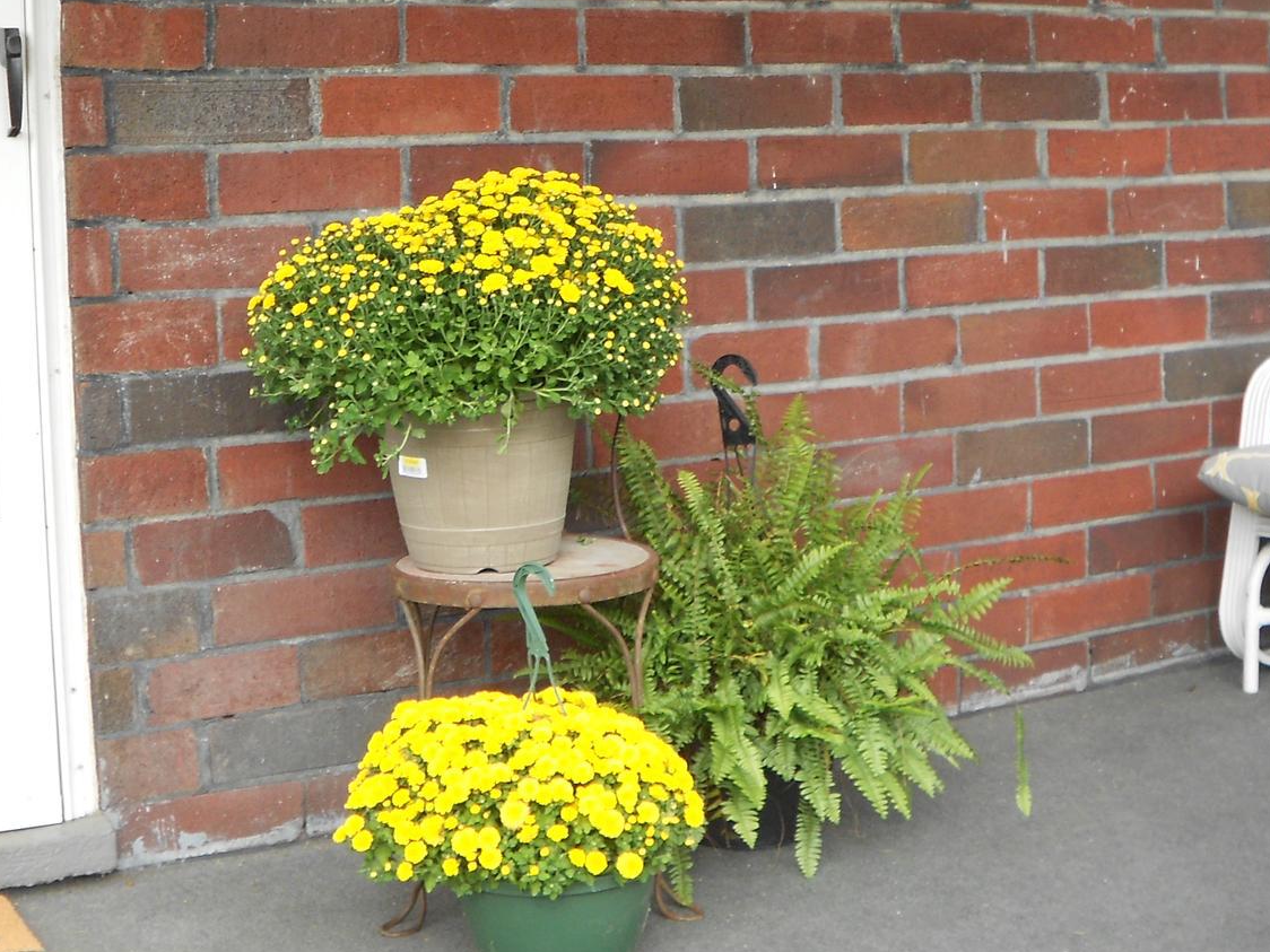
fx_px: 3742
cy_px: 225
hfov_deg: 19.2
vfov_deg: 14.4
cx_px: 463
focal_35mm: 102
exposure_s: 1/160
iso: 80
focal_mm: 10
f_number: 4.9
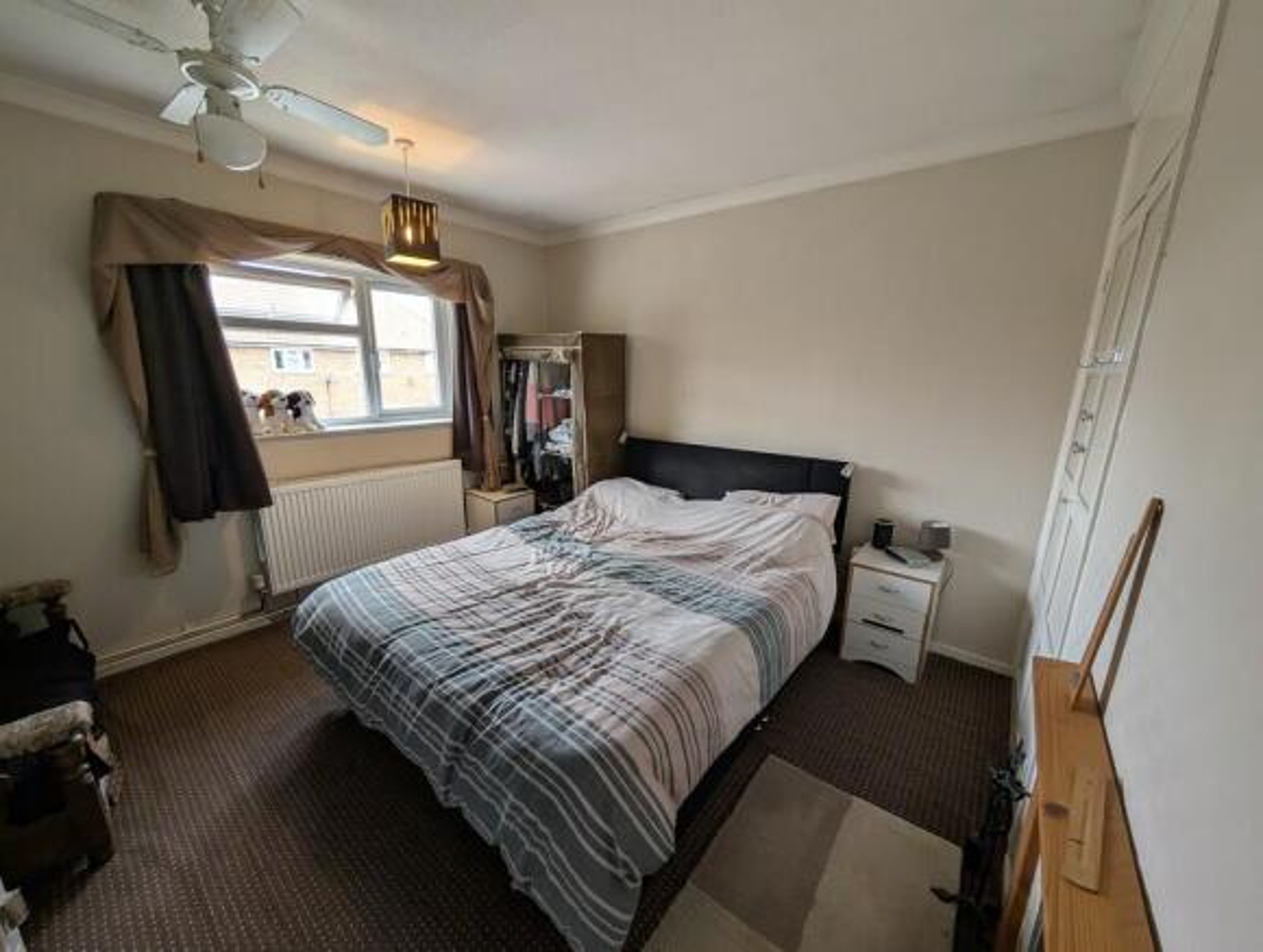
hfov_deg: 110.4
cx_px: 632
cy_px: 476
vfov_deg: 94.7
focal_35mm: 12
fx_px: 439
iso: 76
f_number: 1.7
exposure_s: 1/117
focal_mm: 2.02
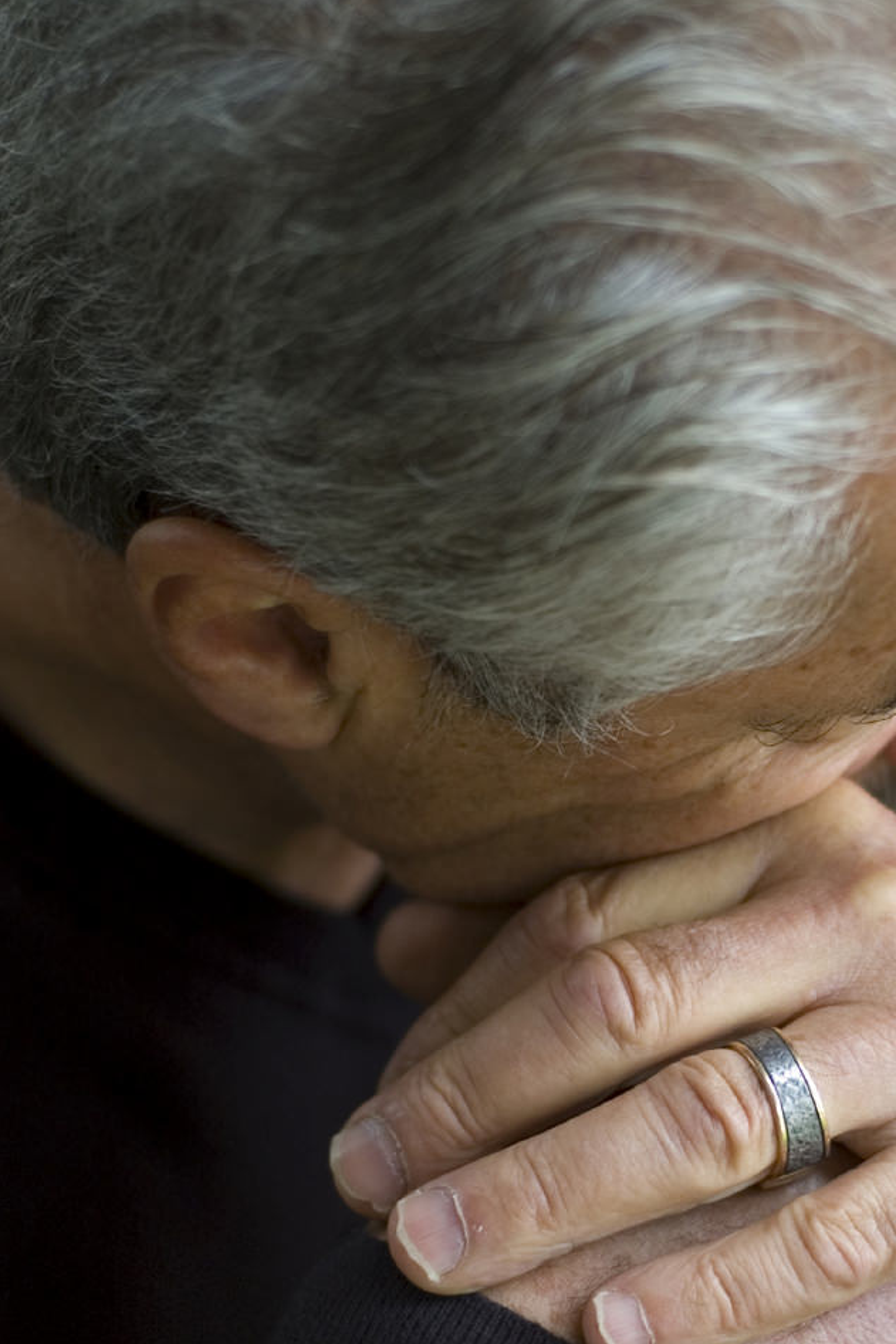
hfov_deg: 11.2
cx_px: 714
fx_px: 4553
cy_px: 905
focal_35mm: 122
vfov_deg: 16.7
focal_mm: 50
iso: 200
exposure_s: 1/125
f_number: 2.2
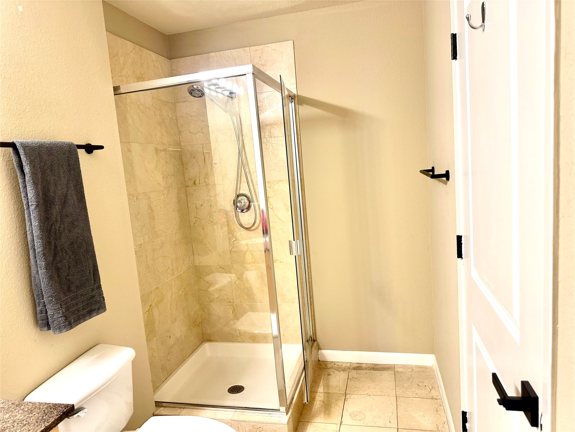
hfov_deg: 71.6
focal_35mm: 24
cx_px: 288
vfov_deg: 56.8
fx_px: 399
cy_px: 216
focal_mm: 6.86
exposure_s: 1/60
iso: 125
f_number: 1.78
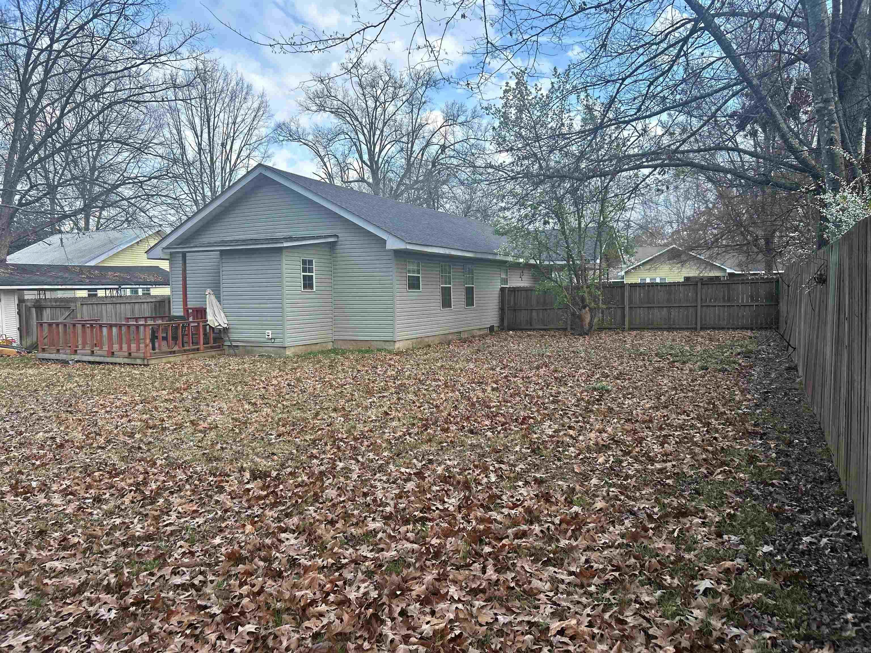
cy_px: 326
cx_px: 436
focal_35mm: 26
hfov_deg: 67.3
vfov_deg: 53.1
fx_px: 654
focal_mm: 5.7
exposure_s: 1/1058
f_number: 1.5
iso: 50
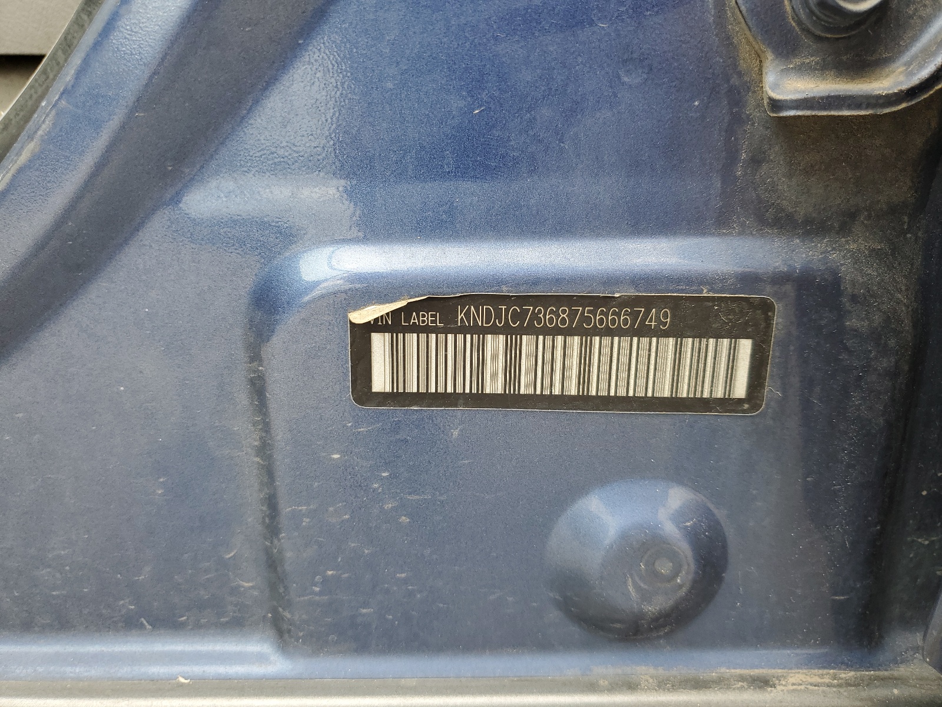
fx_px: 708
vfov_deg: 53.1
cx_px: 471
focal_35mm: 26
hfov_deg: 67.3
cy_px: 354
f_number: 1.5
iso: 50
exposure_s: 1/263
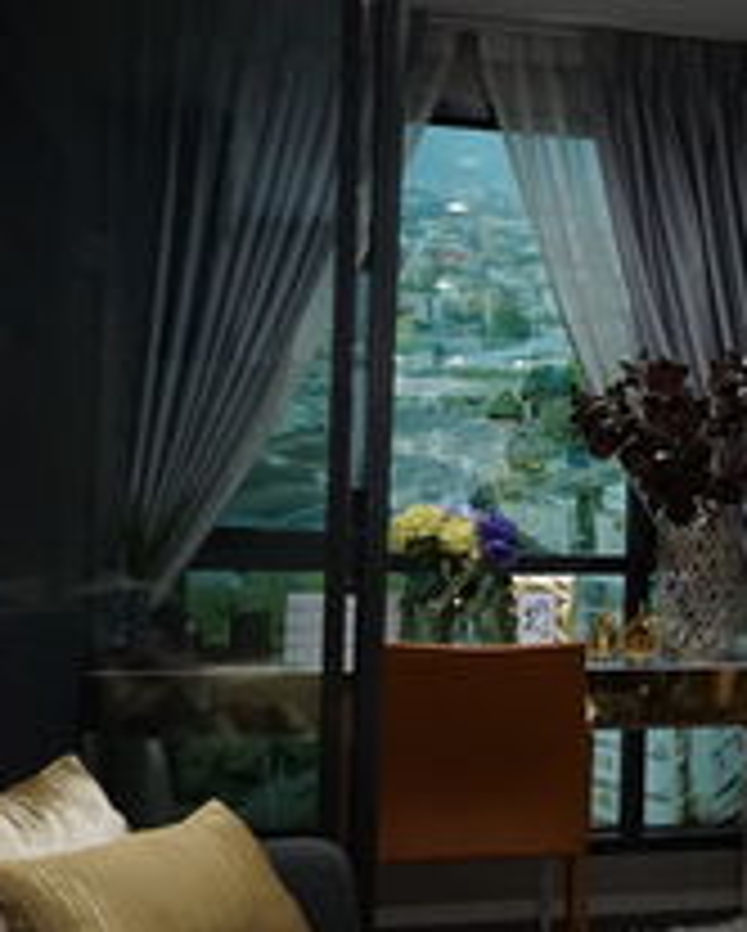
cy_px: 468
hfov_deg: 19.6
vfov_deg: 28.3
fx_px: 1849
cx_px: 1152
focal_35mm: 67
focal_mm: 28
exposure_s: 1/160
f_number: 3.5
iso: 5000
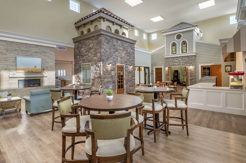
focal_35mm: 17
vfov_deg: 70.4
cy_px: 82
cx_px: 123
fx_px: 116
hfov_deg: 93.3
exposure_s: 1/60
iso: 400
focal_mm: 17
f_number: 10
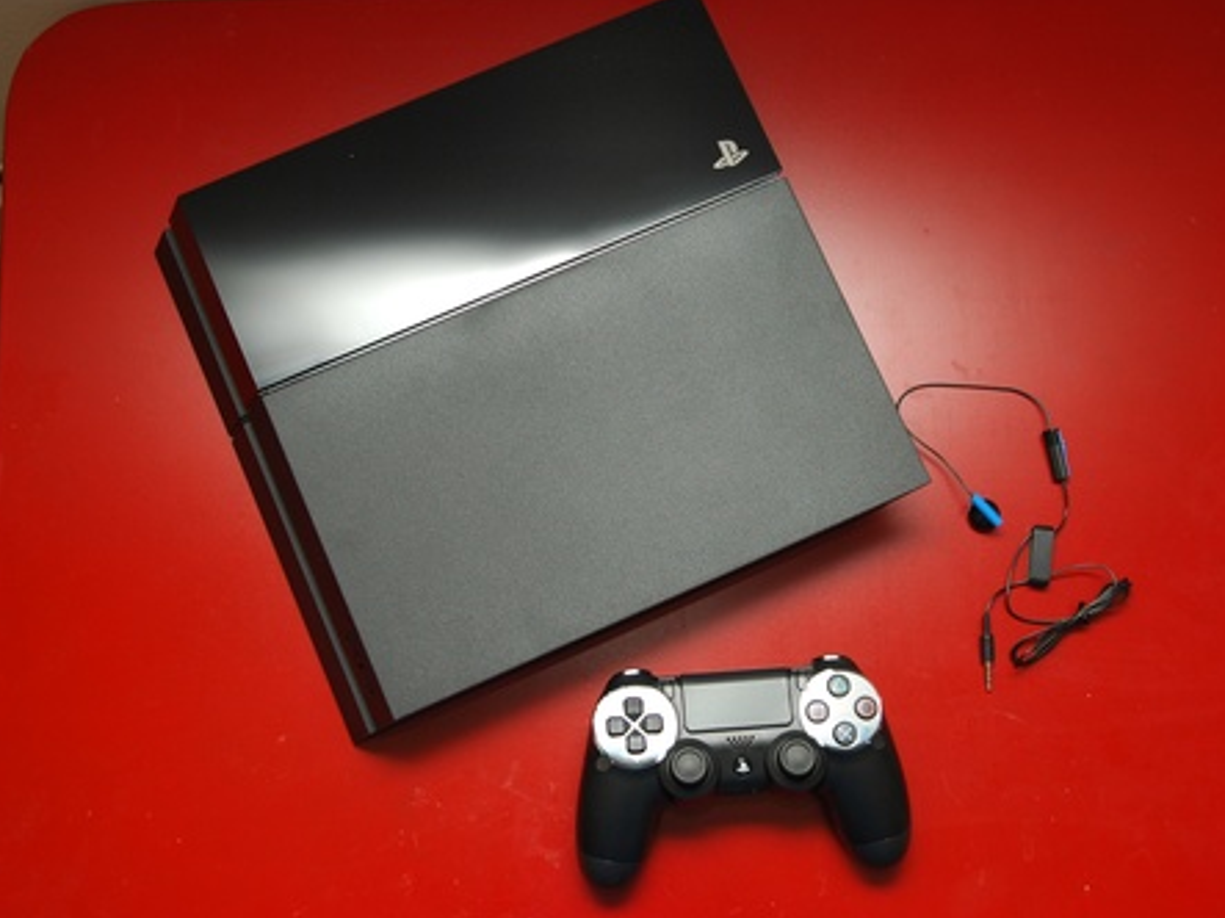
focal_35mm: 40
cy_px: 459
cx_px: 664
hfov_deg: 46.8
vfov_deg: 35.9
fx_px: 1415
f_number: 4
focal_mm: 24
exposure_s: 1/60
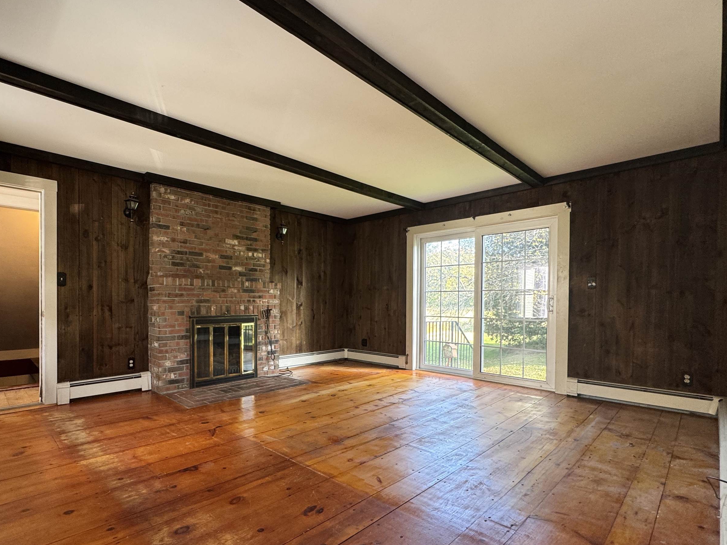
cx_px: 299
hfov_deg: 86.9
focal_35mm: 18
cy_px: 310
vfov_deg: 71.3
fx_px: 378
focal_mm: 2.22
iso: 160
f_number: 2.2
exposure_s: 1/60
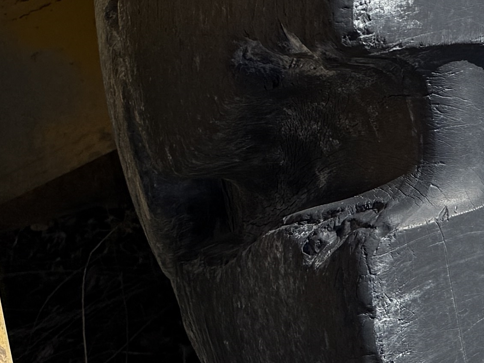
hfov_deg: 13.2
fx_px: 1692
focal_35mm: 121
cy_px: -149
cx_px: 1070
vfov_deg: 11.8
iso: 80
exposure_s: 1/3021
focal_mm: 6.76
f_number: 1.78
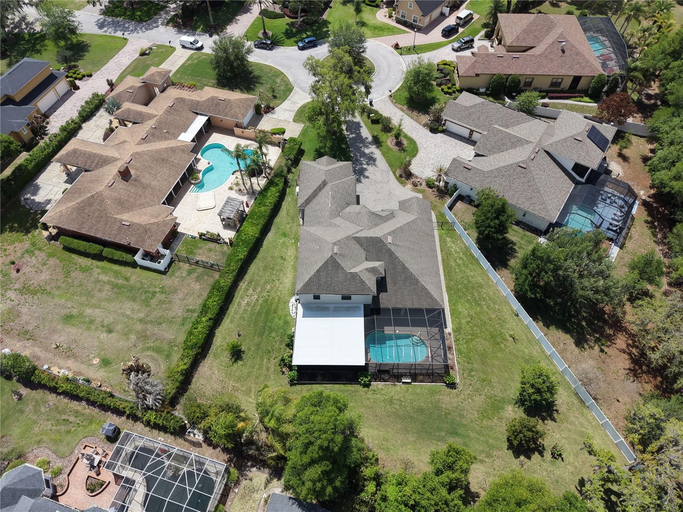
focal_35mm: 24
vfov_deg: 56.8
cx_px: 342
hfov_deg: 71.6
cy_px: 256
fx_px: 474
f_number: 1.8
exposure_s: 1/5000
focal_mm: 8.67
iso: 200
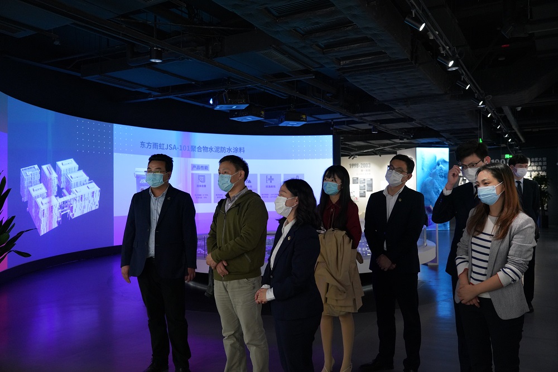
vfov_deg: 43.6
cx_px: 279
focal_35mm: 30
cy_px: 186
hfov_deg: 61.9
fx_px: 465
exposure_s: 1/160
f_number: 4
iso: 4000
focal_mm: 30
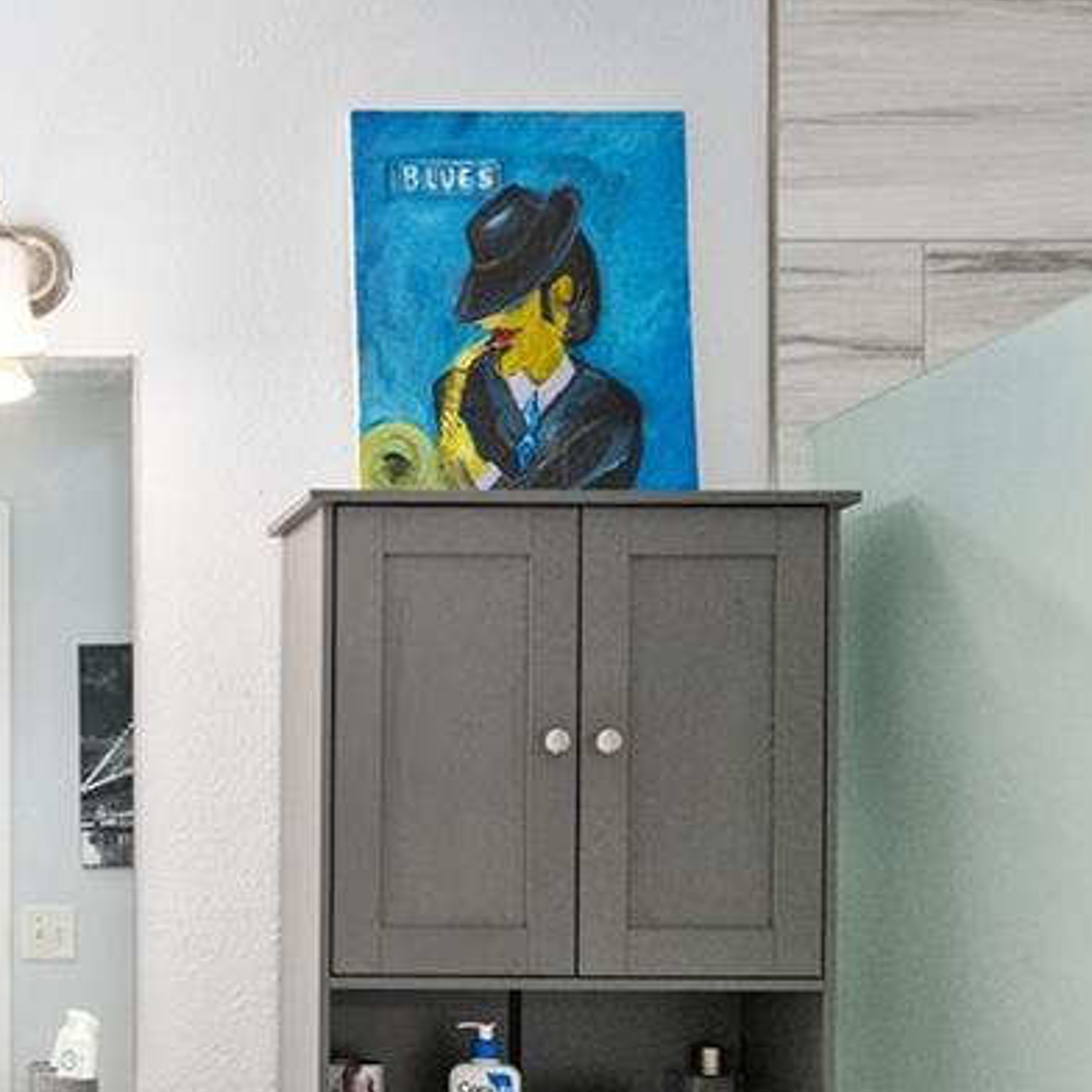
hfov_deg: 29.4
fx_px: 1856
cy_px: 838
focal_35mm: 52
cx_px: -120
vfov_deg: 32.1
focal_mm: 15
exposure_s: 1/25
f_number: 7.1
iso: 500
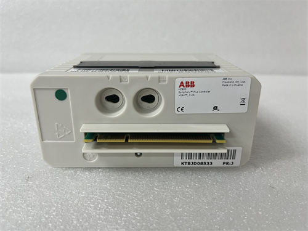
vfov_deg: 53.1
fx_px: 231
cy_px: 116
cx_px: 154
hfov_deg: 67.3
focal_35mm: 26
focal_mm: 5.1
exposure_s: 1/50
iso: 64
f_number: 1.6
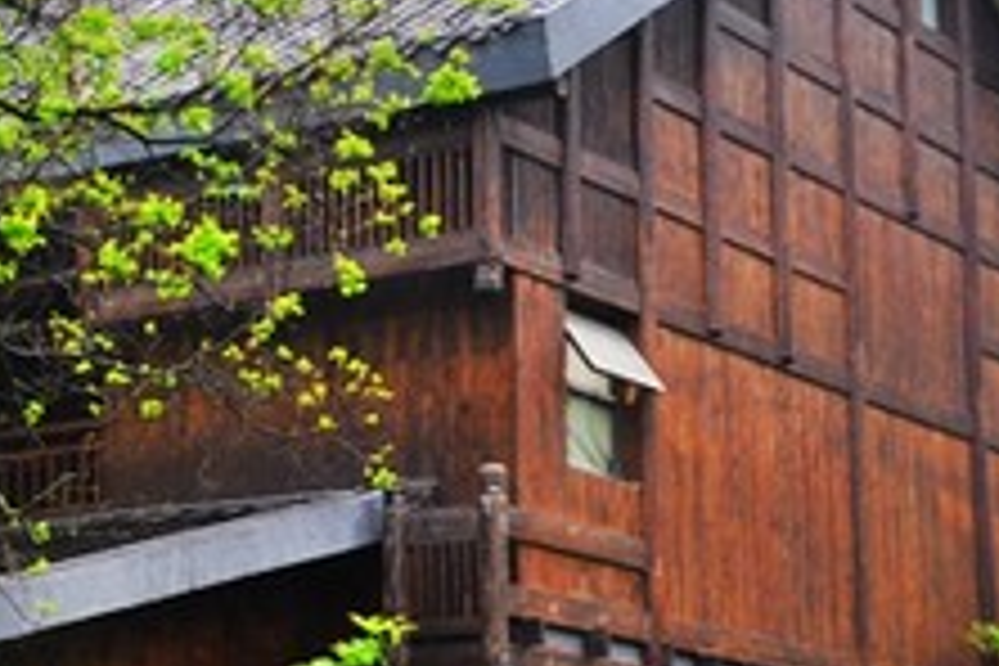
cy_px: 333
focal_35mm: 108
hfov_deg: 18.6
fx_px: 2997
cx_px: 104
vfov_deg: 12.7
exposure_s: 1/80
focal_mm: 32
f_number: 4.5
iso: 200
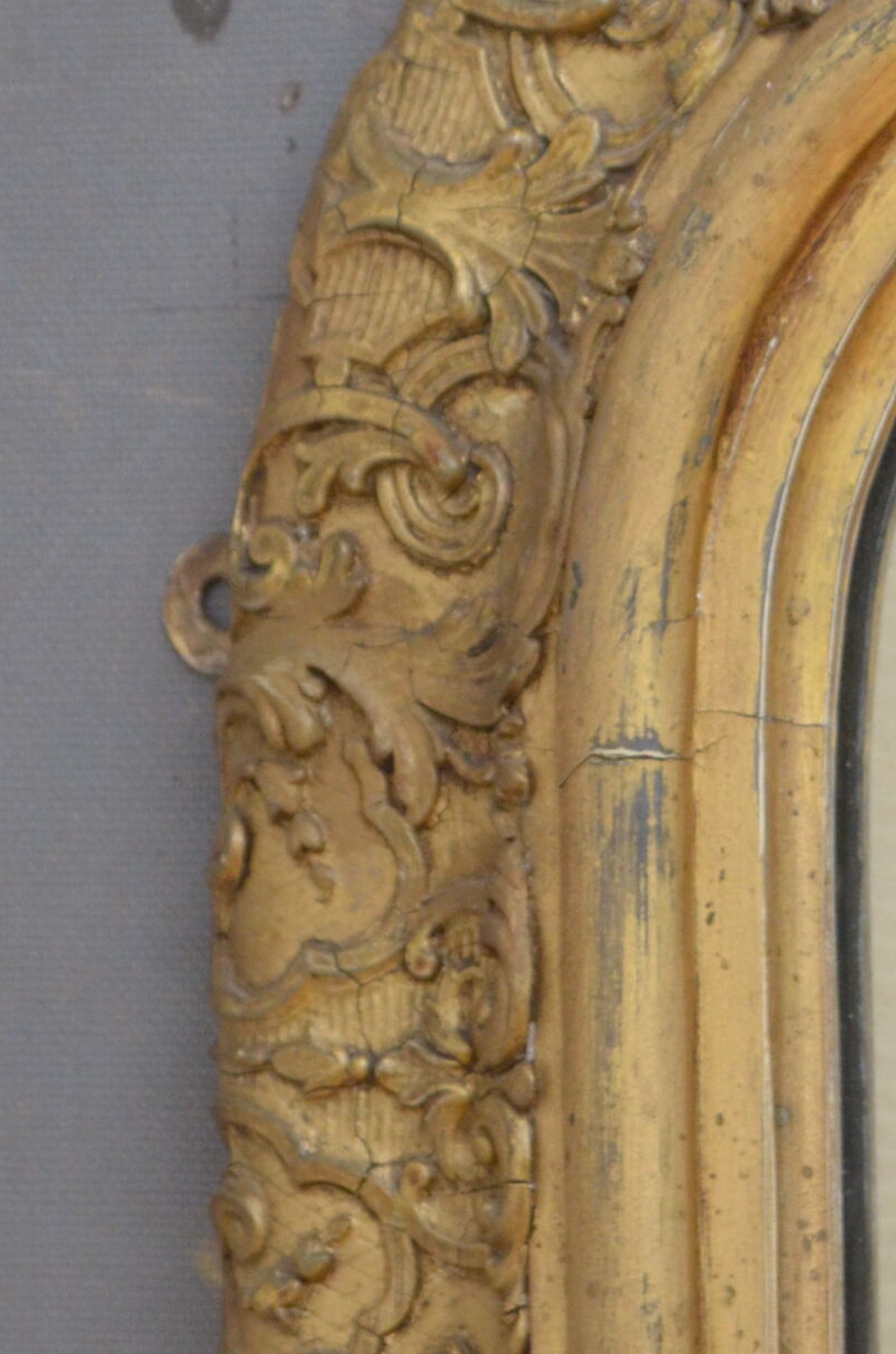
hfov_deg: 6.3
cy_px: 263
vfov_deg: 9.5
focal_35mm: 217
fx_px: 8138
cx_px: 1020
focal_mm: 48
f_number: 5.6
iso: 1000
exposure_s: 1/125
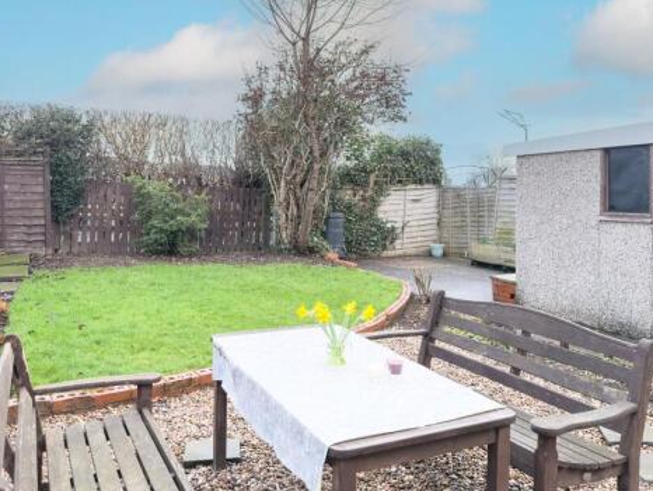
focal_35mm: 30
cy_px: 236
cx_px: 373
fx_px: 566
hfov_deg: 59.7
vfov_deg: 46.8
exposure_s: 1/1000
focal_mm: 6.76
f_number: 1.8
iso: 64
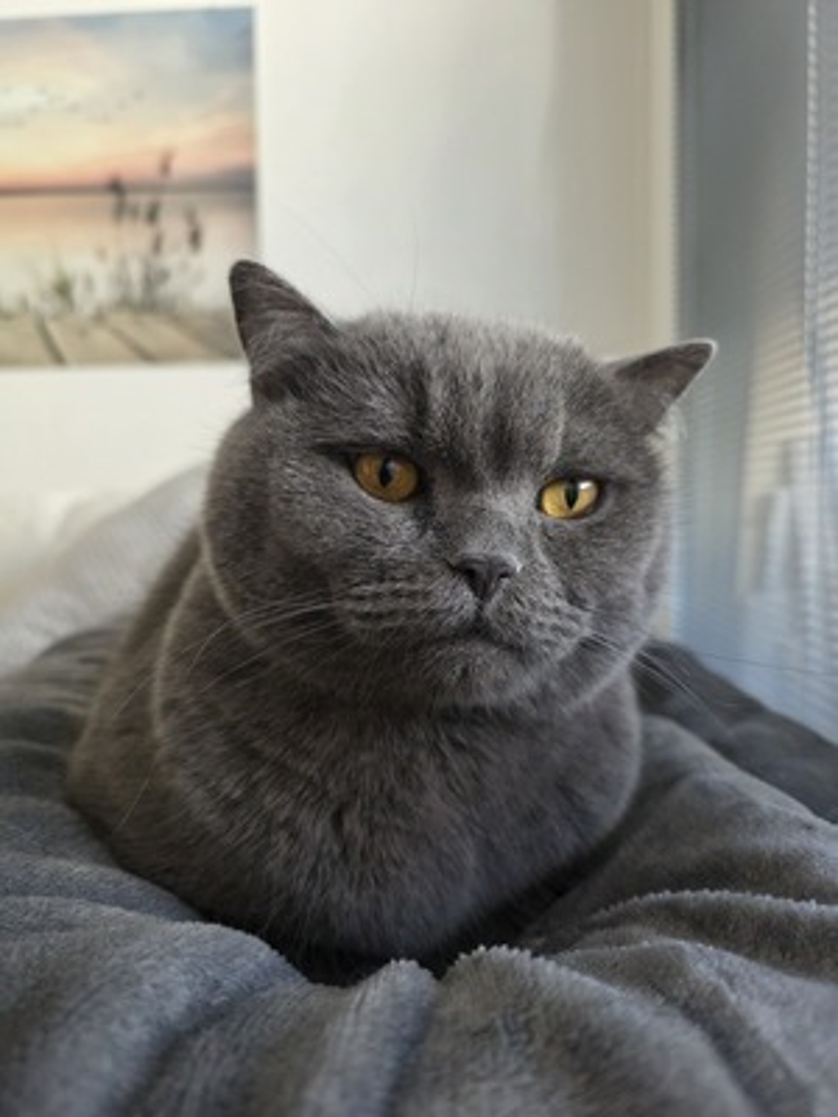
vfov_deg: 73.9
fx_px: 742
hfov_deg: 58.9
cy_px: 558
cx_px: 419
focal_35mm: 23
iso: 500
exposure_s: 1/100
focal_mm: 6.3
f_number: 1.7
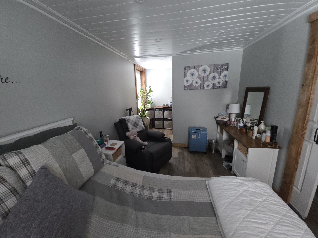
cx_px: 159
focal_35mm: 13
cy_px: 119
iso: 1000
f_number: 1.9
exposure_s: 1/60
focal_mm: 2.2
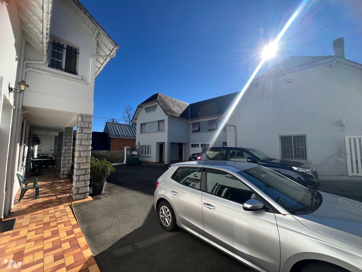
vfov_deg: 89.9
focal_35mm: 13
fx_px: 136
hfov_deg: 106.2
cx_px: 181
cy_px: 136
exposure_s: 1/1429
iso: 32
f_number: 1.8
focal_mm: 1.57
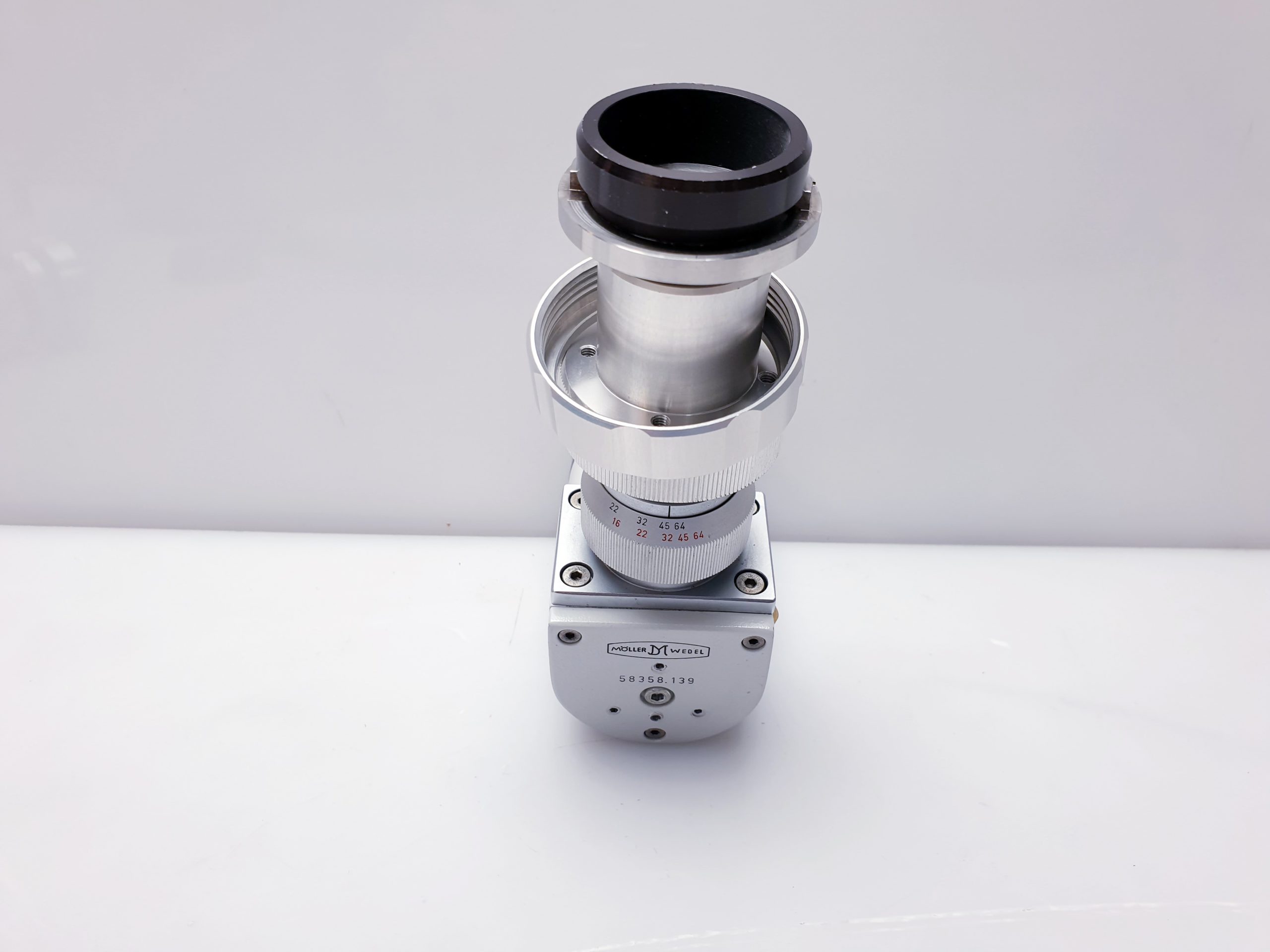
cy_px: 476
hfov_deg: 67.3
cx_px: 635
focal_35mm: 26
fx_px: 954
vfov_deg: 53.1
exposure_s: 1/100
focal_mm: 4.3
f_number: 2.4
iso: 64
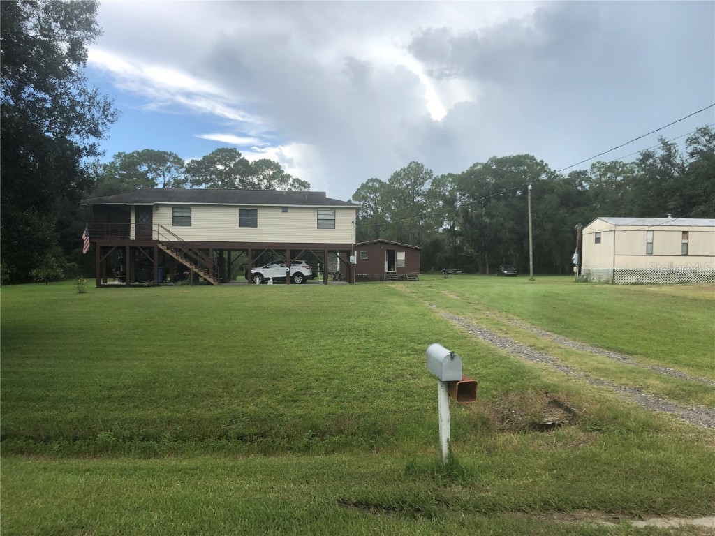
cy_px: 268
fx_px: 578
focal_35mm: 28
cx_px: 358
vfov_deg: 49.7
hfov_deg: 63.4
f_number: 1.8
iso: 20
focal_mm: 3.99
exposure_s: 1/1279
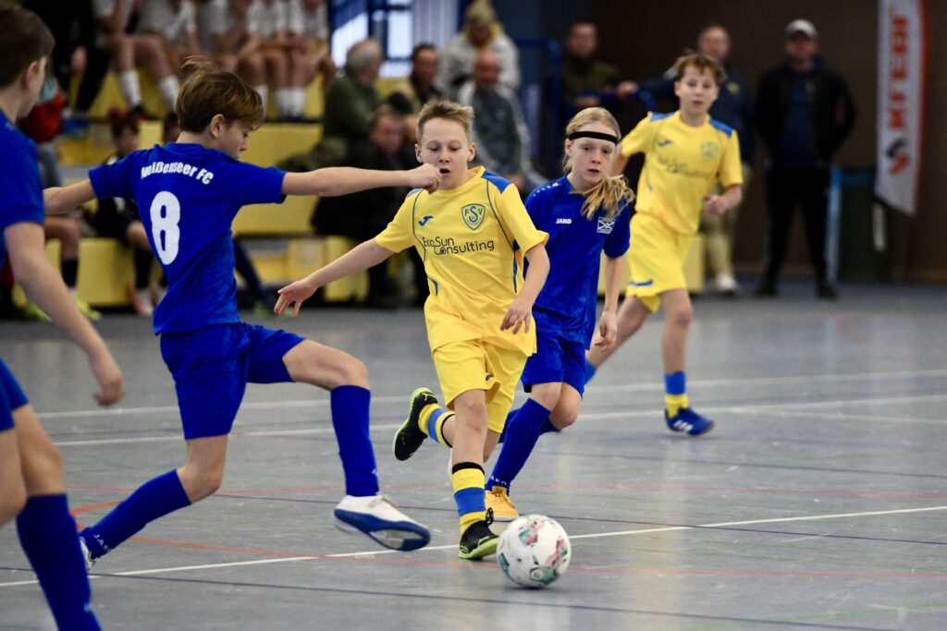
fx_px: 5261
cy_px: 316
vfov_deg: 6.9
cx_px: 474
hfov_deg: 10.3
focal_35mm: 200
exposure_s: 1/1600
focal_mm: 200
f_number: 2.8
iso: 8000
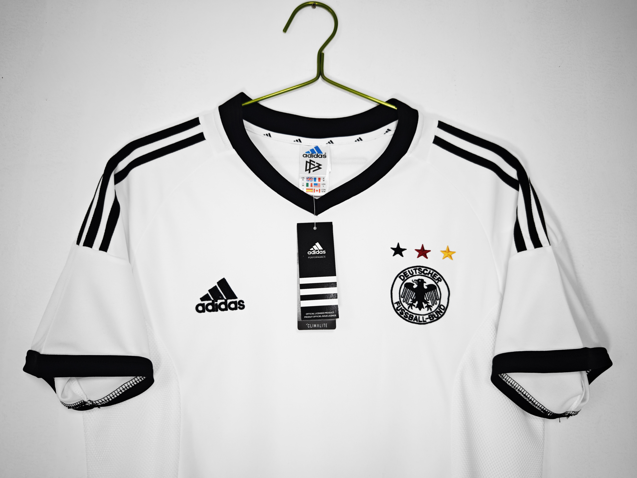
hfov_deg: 73.9
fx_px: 423
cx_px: 318
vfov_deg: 58.9
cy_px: 239
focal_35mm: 23
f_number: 1.75
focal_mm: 8.67
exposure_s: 1/100
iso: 88
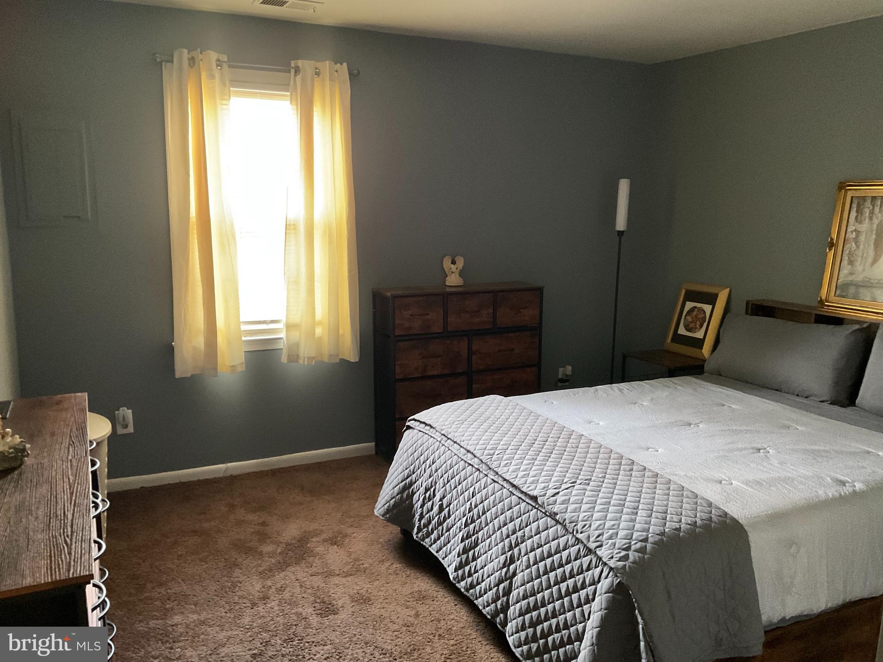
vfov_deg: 48.2
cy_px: 331
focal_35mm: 29
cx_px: 442
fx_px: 740
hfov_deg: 61.7
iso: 400
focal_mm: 3
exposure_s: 1/30
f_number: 1.8
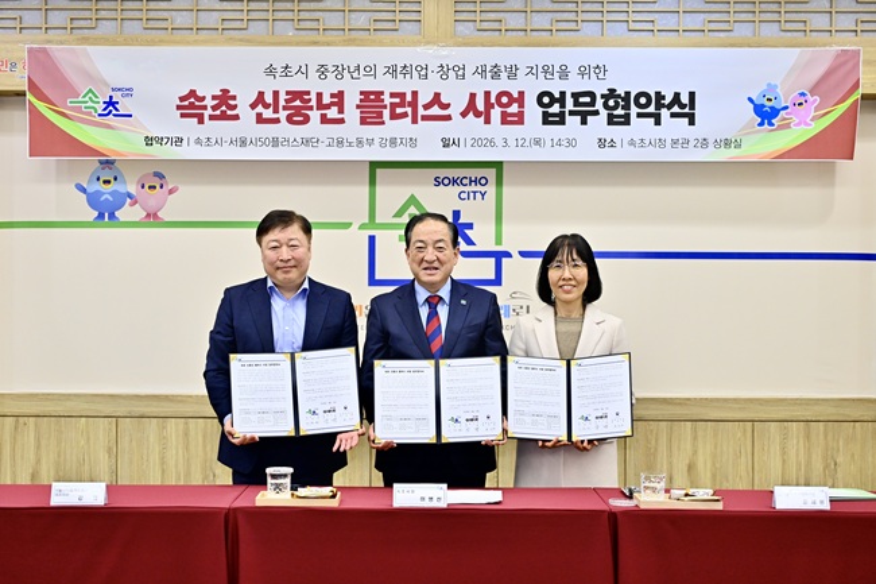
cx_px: 438
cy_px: 292
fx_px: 1168
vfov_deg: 28.1
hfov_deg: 41.1
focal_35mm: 48
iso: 1000
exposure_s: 1/160
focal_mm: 48
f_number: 4
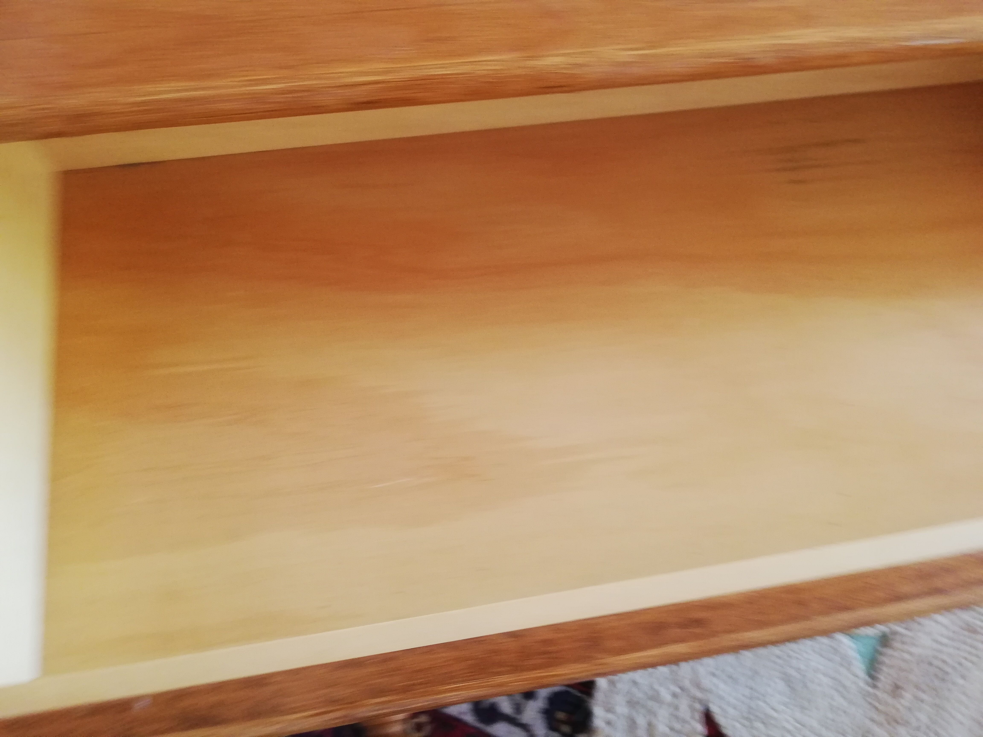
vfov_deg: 53.1
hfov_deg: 67.3
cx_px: 492
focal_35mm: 26
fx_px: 738
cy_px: 368
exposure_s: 1/33.3
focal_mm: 3.81
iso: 400
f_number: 2.2
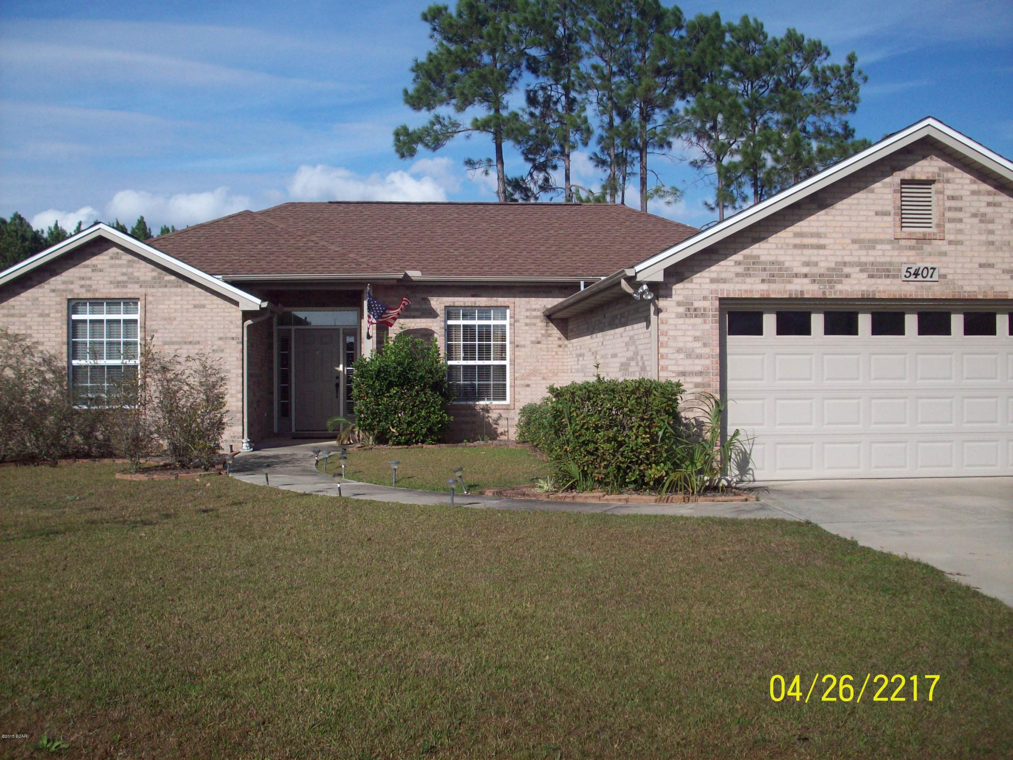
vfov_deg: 38.7
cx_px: 506
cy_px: 380
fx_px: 1083
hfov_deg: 50.1
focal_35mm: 37
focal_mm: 6.2
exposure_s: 1/569
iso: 80
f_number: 5.6
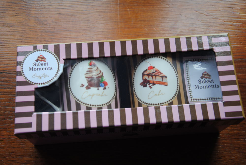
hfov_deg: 37.8
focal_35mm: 52
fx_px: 359
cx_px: 123
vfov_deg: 25.8
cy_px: 82
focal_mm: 35
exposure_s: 1/80
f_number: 4.5
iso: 200
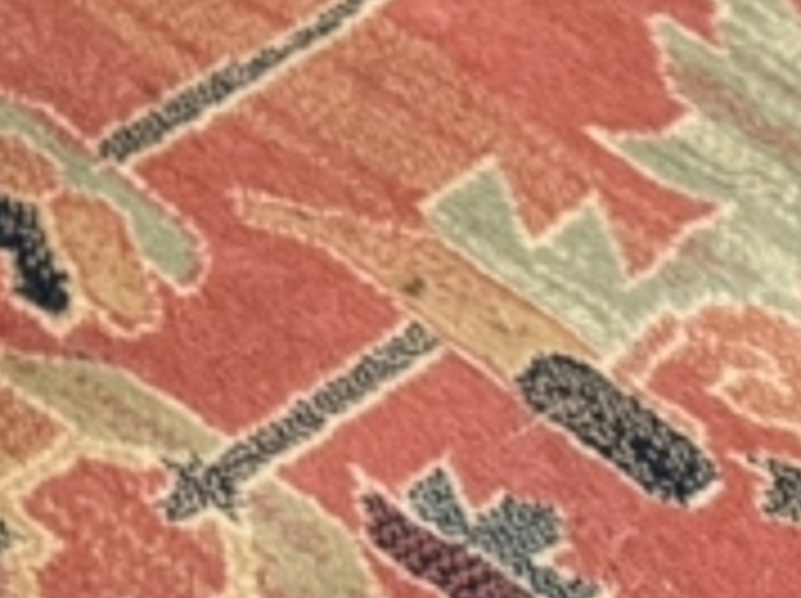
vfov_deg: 8.3
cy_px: -926
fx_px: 3744
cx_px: -459
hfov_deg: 11.6
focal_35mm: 162
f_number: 1.78
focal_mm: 6.76
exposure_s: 1/50
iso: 500
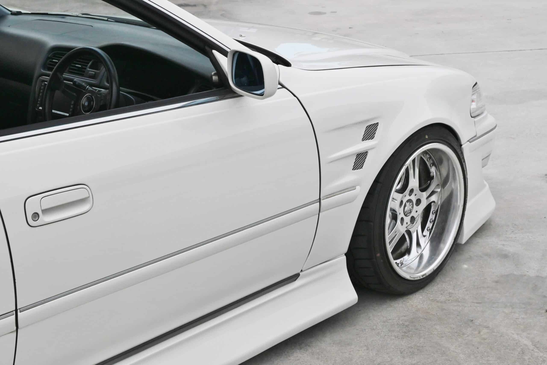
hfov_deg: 34.2
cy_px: 182
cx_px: 274
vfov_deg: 23.2
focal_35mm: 58
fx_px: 889
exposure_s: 1/1000
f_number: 11
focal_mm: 39
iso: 1600
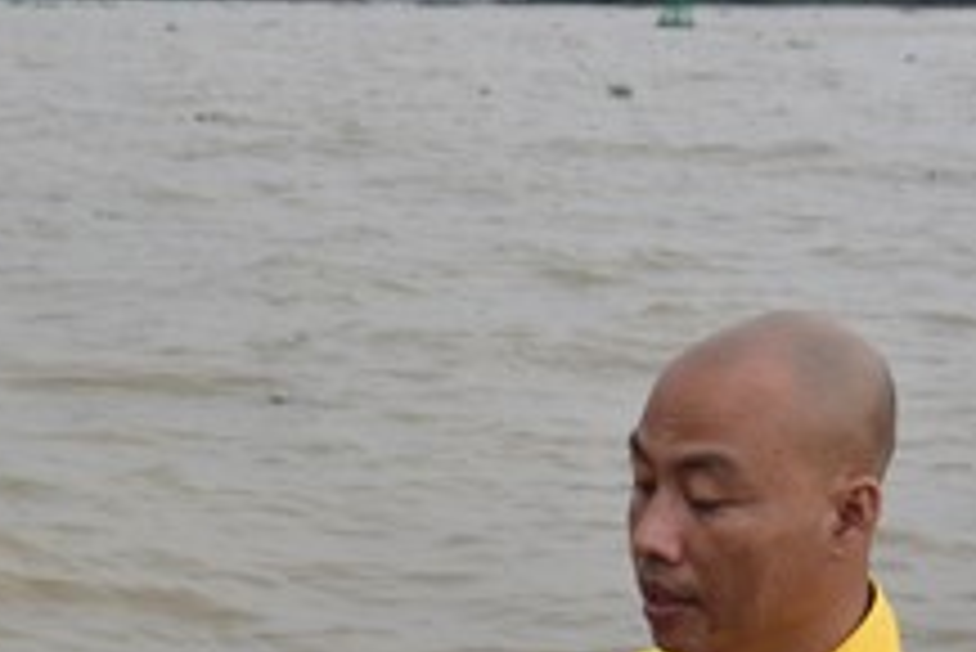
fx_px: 3581
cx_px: 94
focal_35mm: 132
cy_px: 670
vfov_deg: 10.3
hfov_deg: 15.3
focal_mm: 44
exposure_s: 1/160
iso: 400
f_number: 6.3
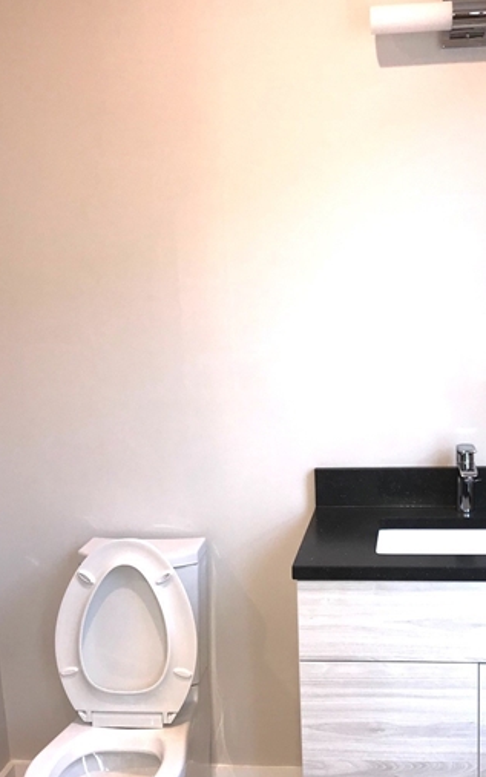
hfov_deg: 28.4
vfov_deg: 44.0
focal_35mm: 45
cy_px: 484
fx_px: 953
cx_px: 320
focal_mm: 3.99
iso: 25
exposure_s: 1/30
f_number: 1.8
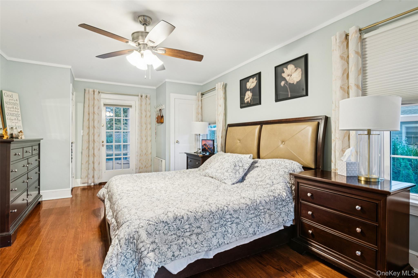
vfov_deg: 67.4
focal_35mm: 18
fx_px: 209
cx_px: 209
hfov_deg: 90.0
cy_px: 139
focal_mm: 18
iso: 250
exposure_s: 1/1.67
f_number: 9
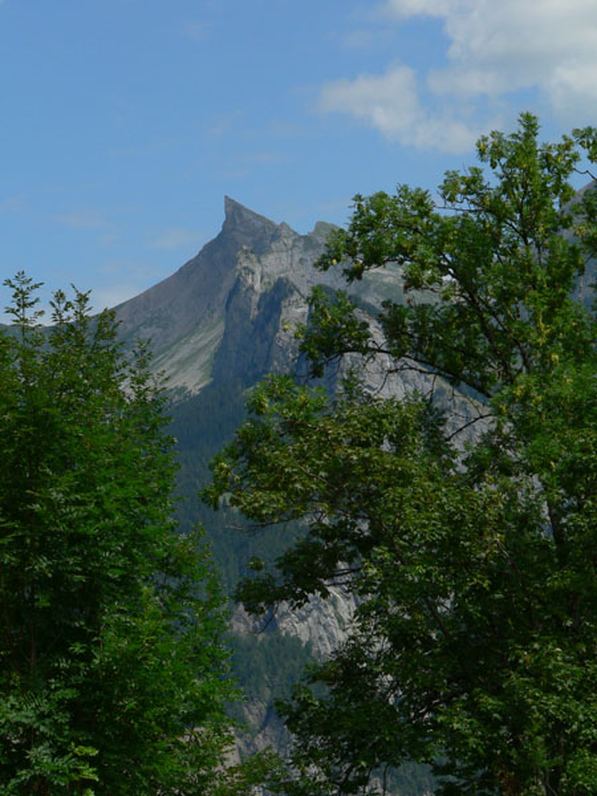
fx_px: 3012
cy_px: 398
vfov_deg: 15.1
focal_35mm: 131
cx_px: 298
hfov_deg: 11.3
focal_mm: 21.8
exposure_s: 1/400
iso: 100
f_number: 8
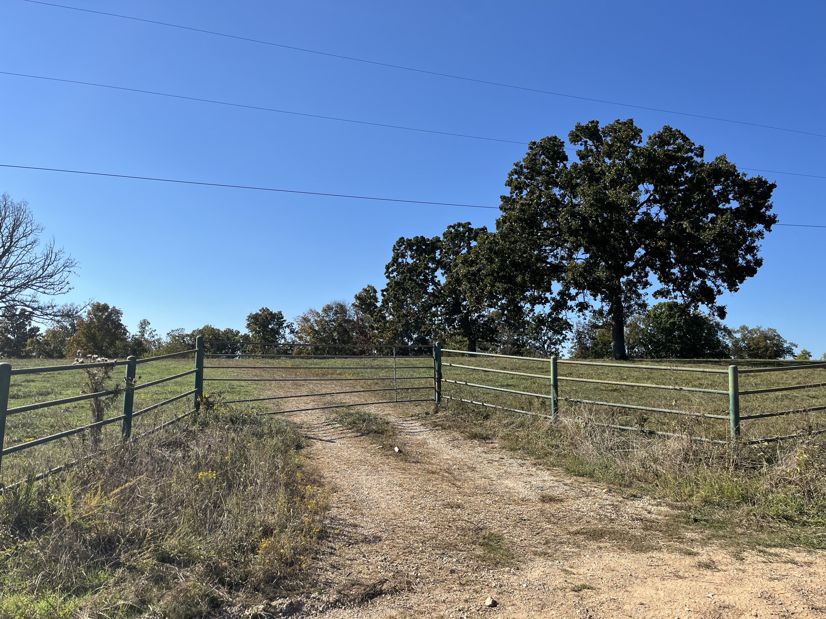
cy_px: 310
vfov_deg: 53.1
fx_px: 620
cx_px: 413
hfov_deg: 67.3
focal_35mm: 26
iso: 50
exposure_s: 1/3521
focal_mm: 5.1
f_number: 1.6
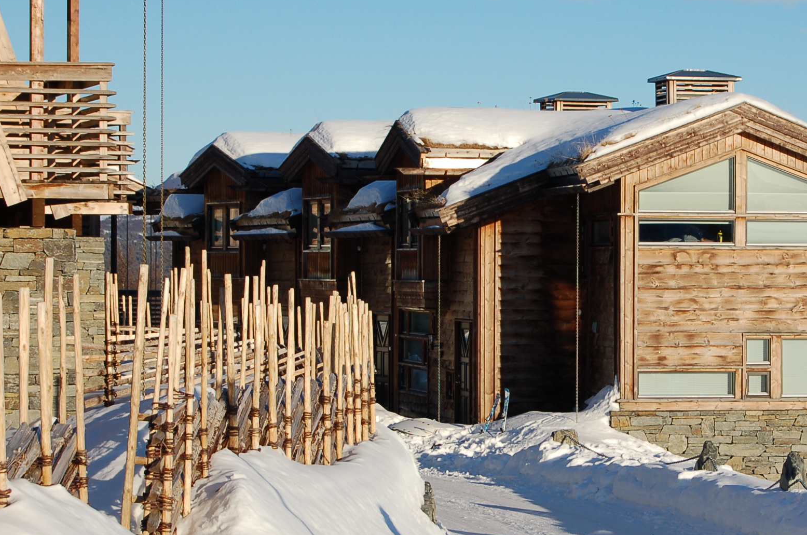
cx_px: 563
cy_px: 281
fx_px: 2679
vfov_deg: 11.4
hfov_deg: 17.1
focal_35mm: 120
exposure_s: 1/320
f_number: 10
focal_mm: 55
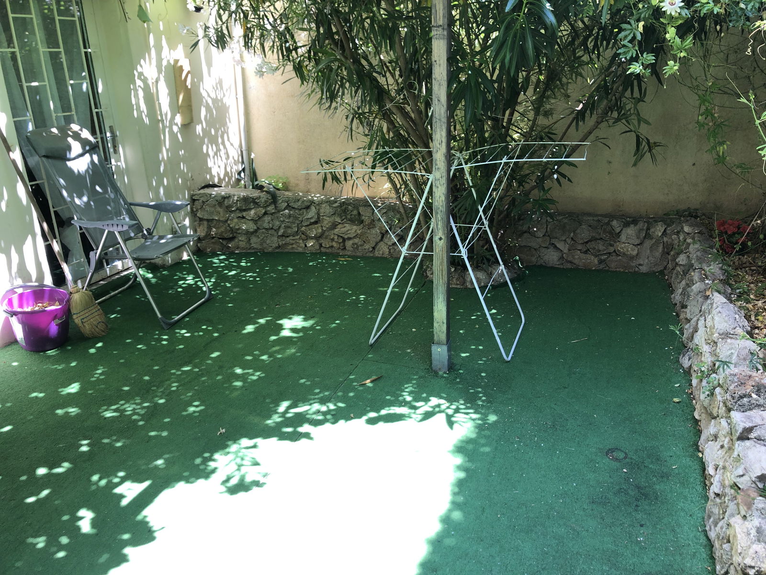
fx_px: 620
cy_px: 288
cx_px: 383
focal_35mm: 28
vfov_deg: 49.7
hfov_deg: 63.4
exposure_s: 1/100
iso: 32
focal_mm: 4
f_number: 1.8
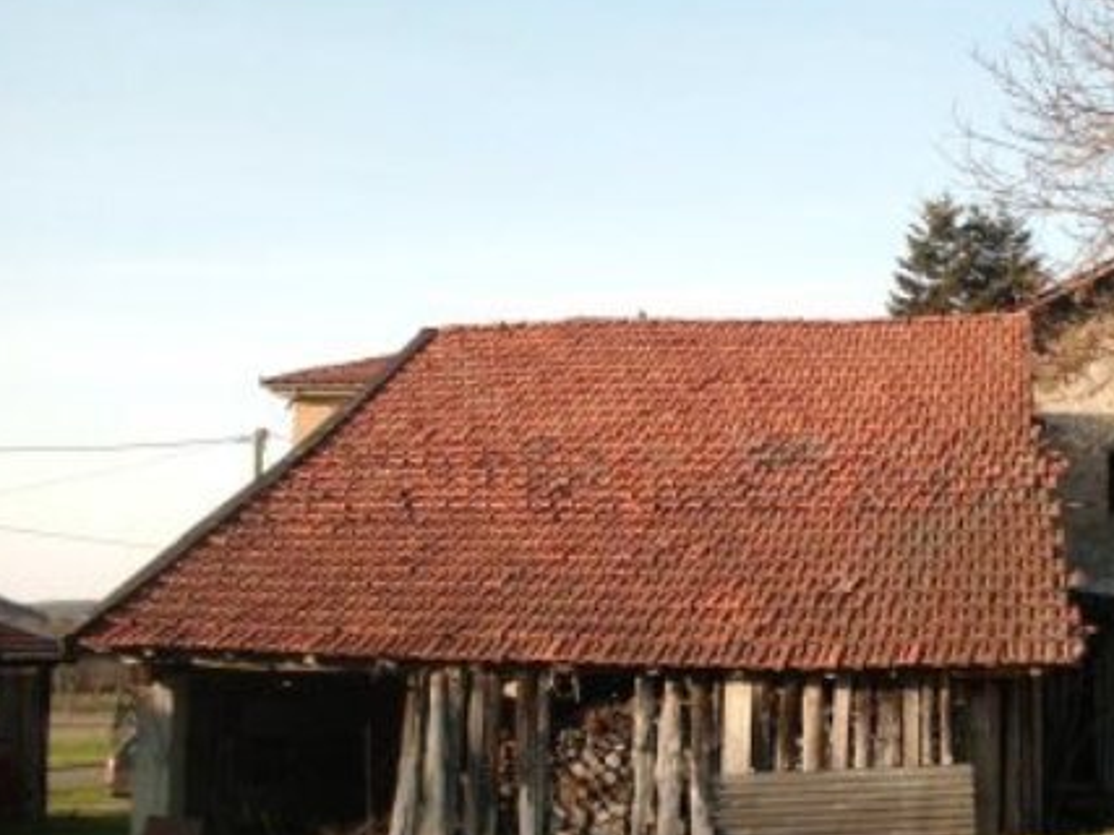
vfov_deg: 27.0
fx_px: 1737
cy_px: 425
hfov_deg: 35.0
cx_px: 804
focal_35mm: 54
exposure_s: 1/200
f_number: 7.3
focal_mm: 6.3
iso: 200
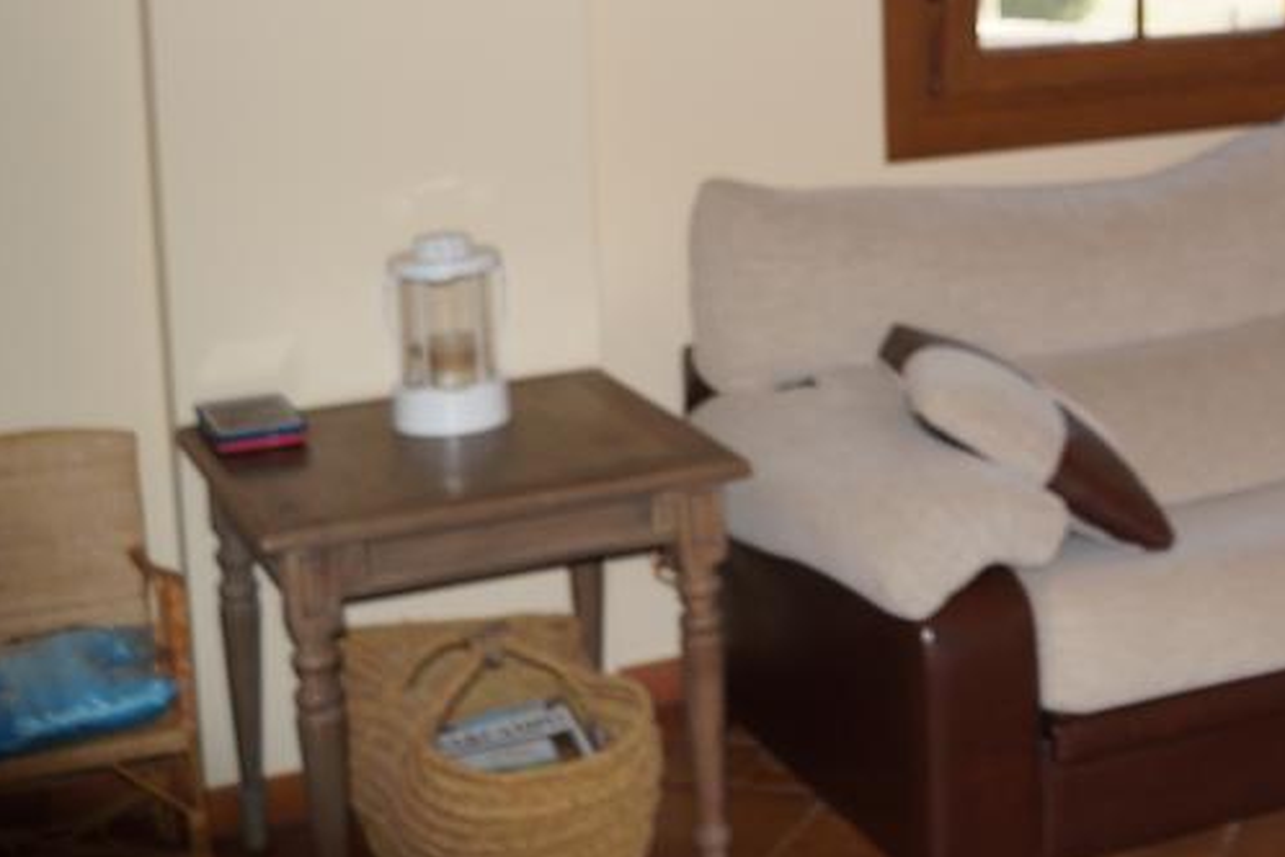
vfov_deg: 20.4
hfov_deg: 28.4
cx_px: 1373
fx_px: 2320
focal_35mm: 65
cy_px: 39
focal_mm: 18
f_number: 4
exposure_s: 1/60
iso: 100
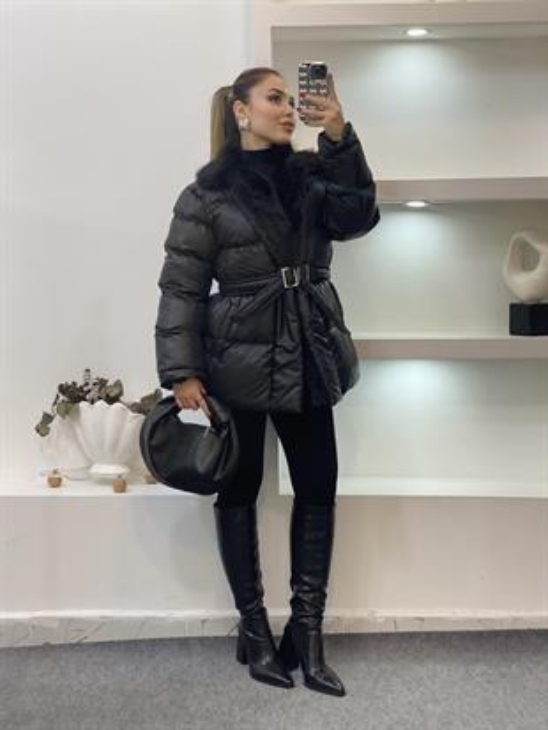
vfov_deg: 36.8
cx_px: 274
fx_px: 1097
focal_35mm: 52
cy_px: 365
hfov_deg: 28.0
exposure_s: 1/100
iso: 100
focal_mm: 6
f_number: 2
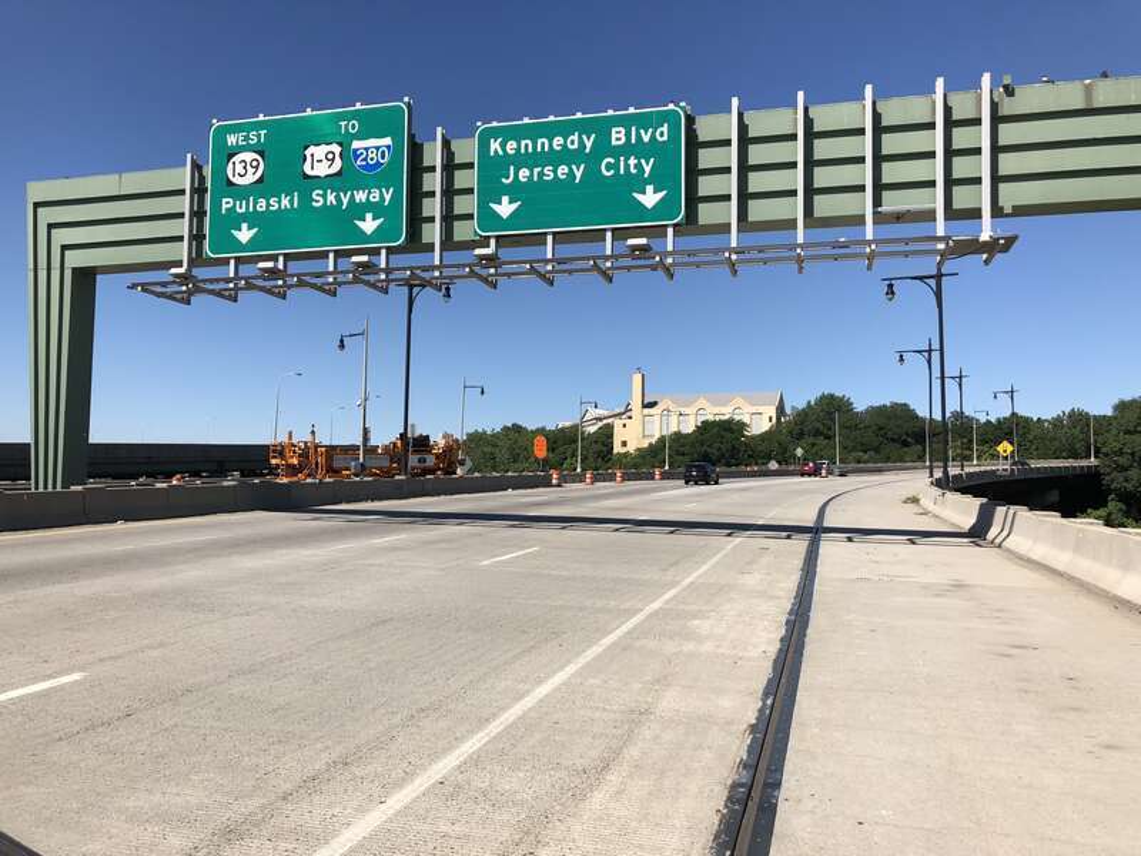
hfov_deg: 63.4
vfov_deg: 49.7
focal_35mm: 28
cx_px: 570
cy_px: 428
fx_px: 923
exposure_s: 1/2558
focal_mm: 4
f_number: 1.8
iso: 25
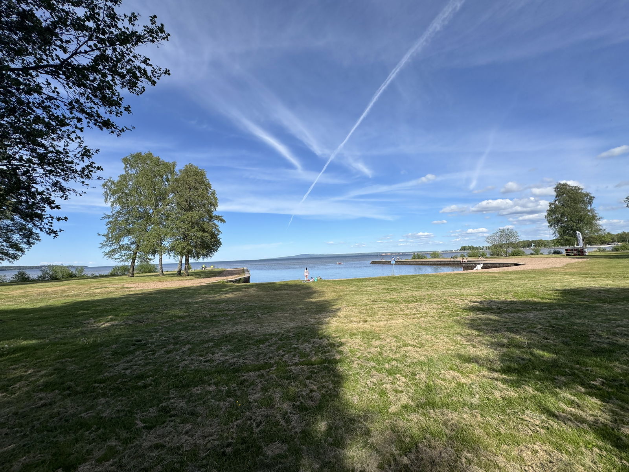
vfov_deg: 85.7
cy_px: 236
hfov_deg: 102.1
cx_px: 314
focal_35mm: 14
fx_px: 254
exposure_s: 1/1536
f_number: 2.2
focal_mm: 2.22
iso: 40
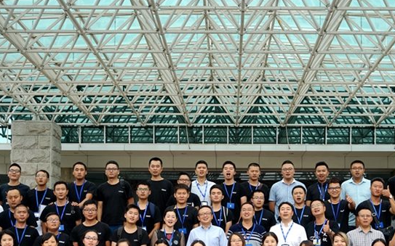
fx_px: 764
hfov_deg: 28.9
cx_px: 231
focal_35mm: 71
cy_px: 192
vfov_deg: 18.2
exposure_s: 1/160
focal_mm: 42
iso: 100
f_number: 4.5
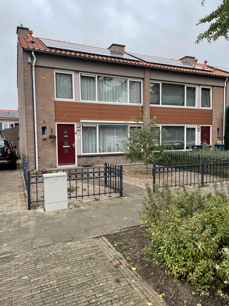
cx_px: 114
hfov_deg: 53.1
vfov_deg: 67.3
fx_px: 229
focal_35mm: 26
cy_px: 153
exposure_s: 1/307
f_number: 1.6
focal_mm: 4.2
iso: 32
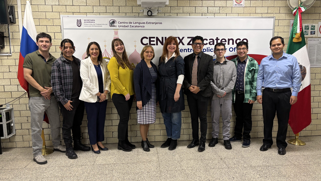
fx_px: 247
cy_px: 91
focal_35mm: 29
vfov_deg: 40.2
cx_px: 164
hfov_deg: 66.1
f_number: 1.6
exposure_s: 1/60
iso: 100
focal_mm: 5.96
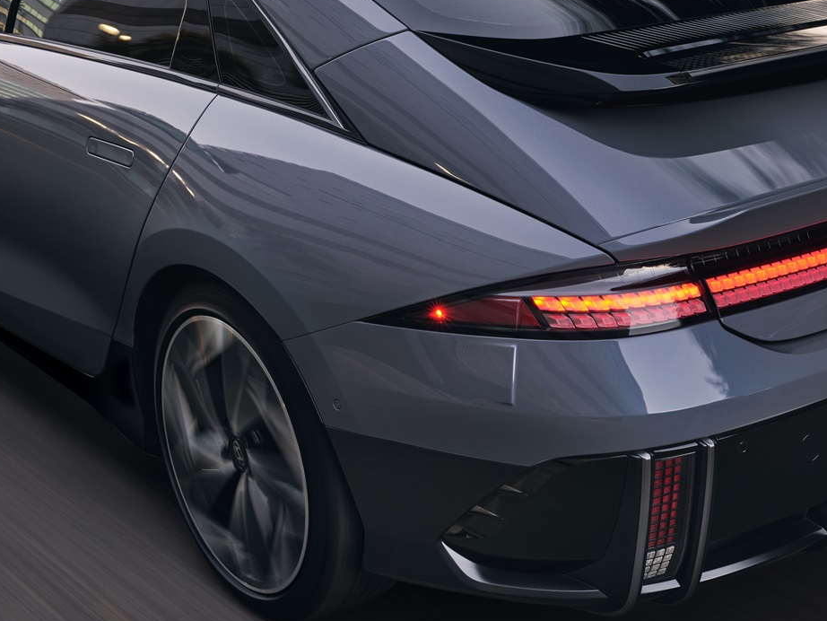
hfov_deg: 31.8
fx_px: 1410
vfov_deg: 24.8
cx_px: 665
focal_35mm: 59
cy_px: 300
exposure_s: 2
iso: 100
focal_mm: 40
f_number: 11
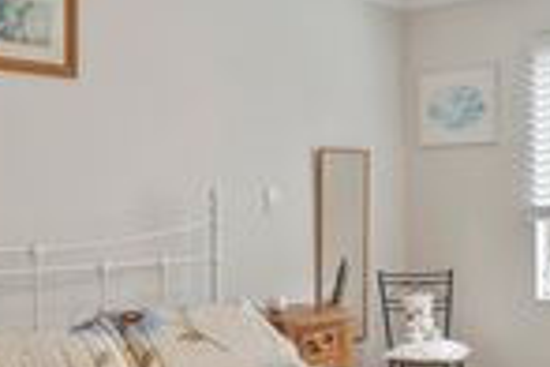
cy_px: 193
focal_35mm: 48
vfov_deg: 28.1
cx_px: 404
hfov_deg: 40.1
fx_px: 733
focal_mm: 10
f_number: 6.3
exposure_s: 1/25
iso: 800
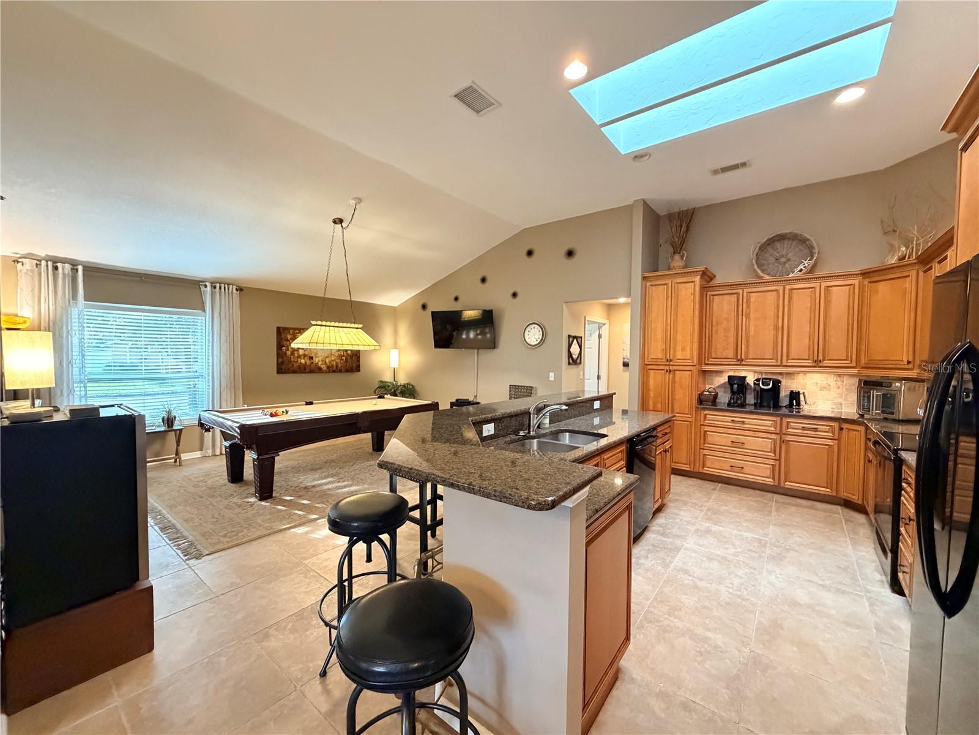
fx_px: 396
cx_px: 490
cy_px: 368
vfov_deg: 85.7
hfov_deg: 102.1
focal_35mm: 14
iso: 800
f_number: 2.2
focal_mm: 2.22
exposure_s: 1/60
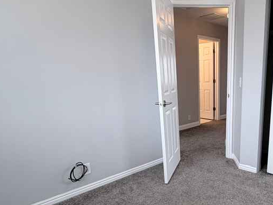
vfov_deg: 48.7
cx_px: 199
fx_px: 221
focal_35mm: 28
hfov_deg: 60.6
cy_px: 141
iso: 125
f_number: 2.2
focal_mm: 2.22
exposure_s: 1/120
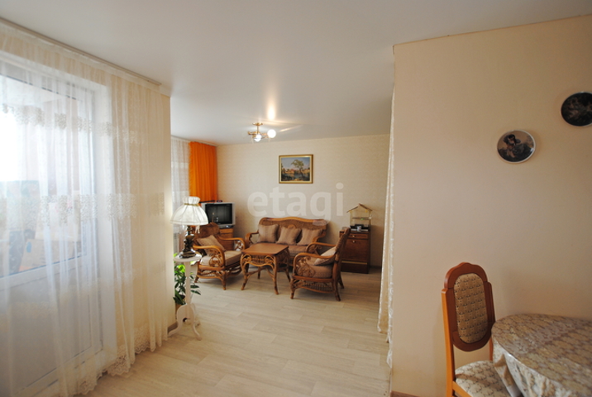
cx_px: 296
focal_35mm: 15
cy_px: 198
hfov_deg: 100.3
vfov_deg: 77.5
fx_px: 247
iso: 200
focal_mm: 10
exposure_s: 1/60
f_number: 4
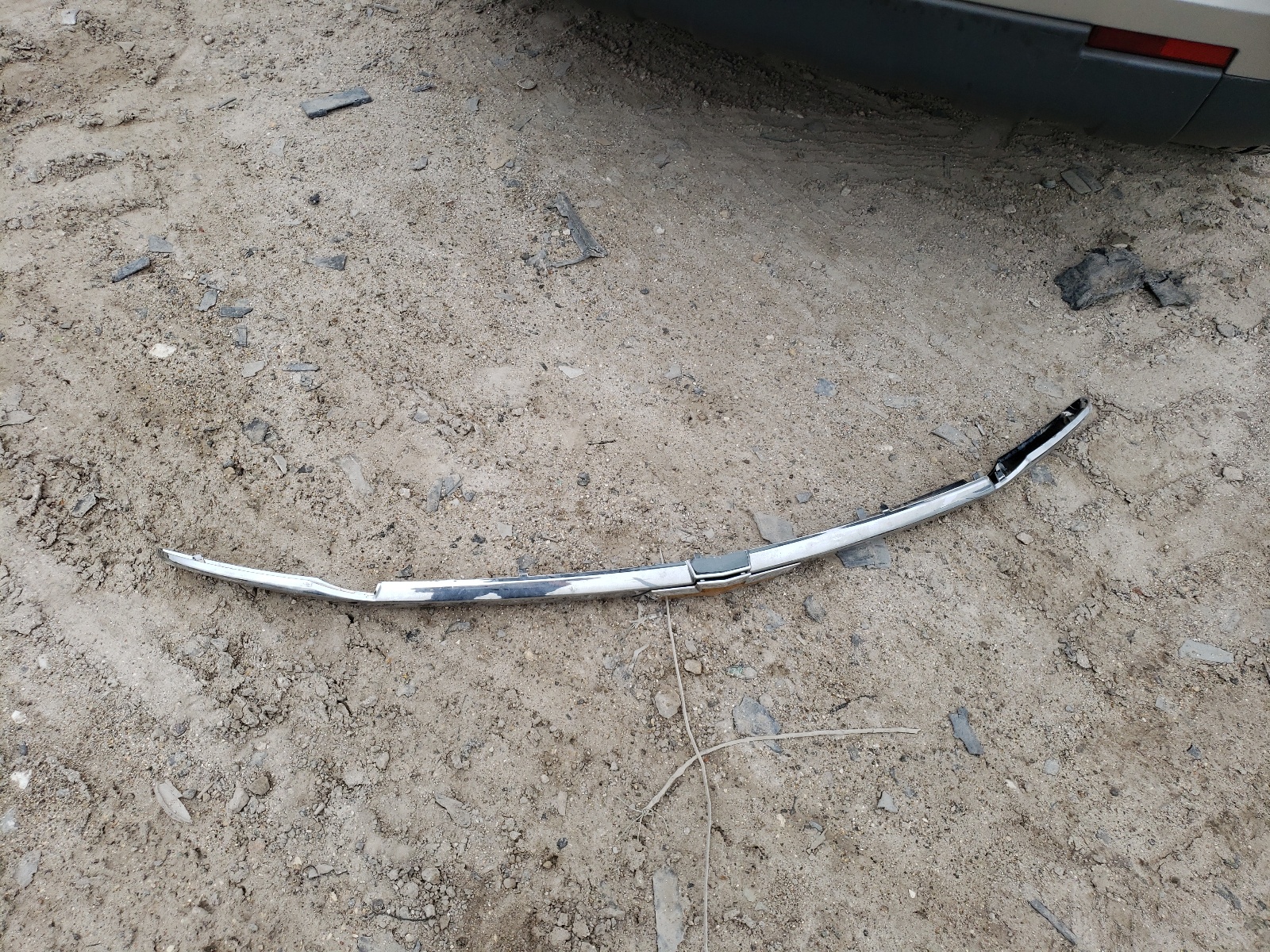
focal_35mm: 26
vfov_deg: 53.1
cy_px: 476
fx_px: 954
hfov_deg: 67.3
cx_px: 635
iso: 50
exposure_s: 1/323
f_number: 1.5
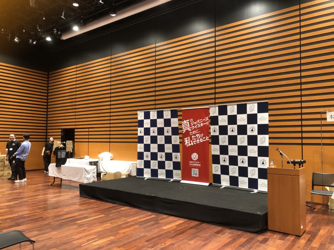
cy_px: 125
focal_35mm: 28
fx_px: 270
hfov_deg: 63.4
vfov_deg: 49.7
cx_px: 167
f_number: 1.8
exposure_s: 1/17
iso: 50
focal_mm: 3.99
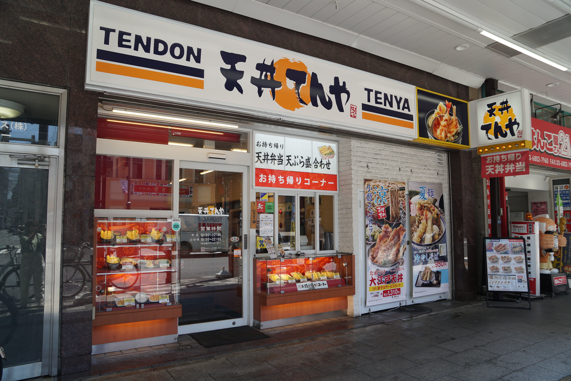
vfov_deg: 53.1
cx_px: 286
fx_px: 381
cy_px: 190
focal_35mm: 24
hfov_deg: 73.7
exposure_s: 1/160
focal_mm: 16
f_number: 4
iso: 100
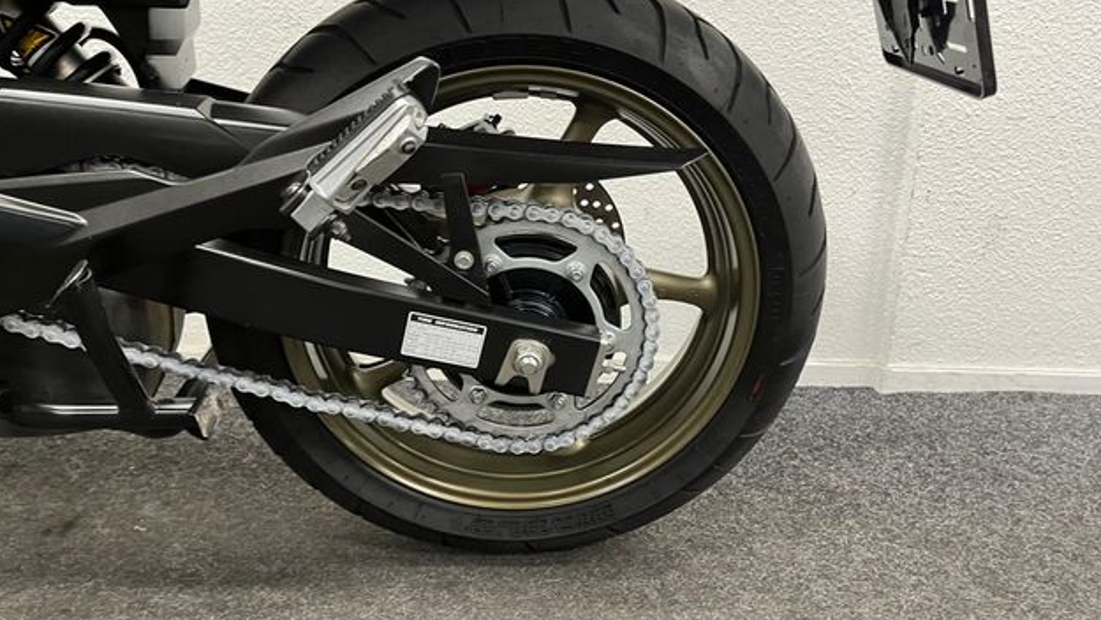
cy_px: 292
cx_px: 557
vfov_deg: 40.2
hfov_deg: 66.0
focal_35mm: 29
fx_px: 847
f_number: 1.6
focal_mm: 5.1
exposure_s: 1/50
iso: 250
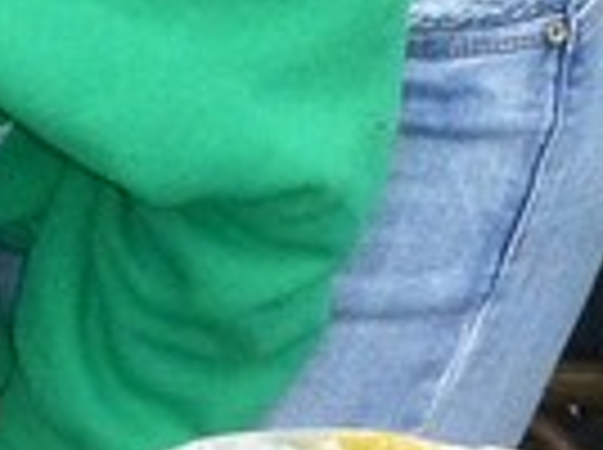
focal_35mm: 414
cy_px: 108
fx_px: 7199
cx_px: -117
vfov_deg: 3.6
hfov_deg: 4.8
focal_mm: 9.7
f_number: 4.6
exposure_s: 1/60
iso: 640
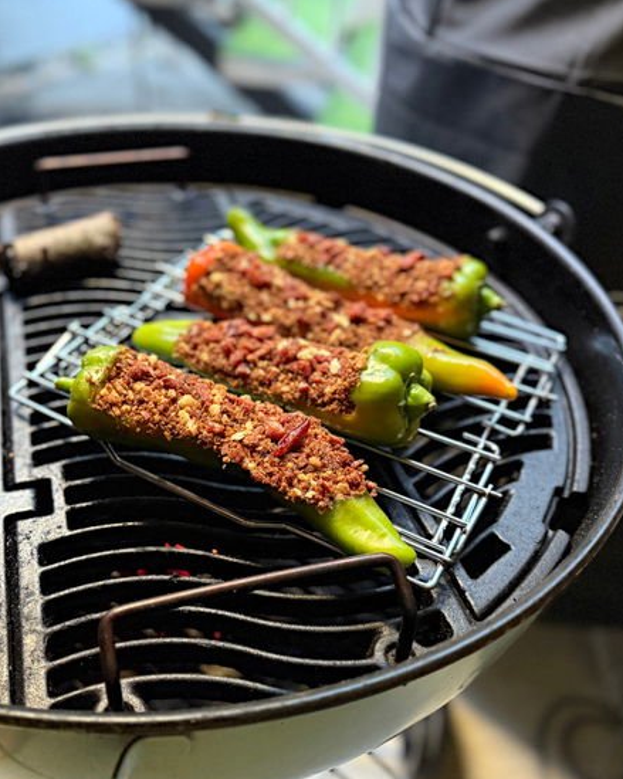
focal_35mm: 32
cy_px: 394
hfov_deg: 45.1
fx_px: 738
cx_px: 211
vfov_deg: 55.7
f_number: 1.78
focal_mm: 6.76
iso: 800
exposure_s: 1/50
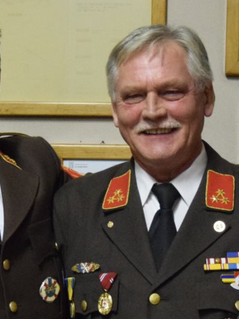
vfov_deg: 13.8
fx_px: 1316
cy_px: 213
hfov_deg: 10.4
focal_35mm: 143
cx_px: 116
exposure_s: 1/60
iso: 4500
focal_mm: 26
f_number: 4
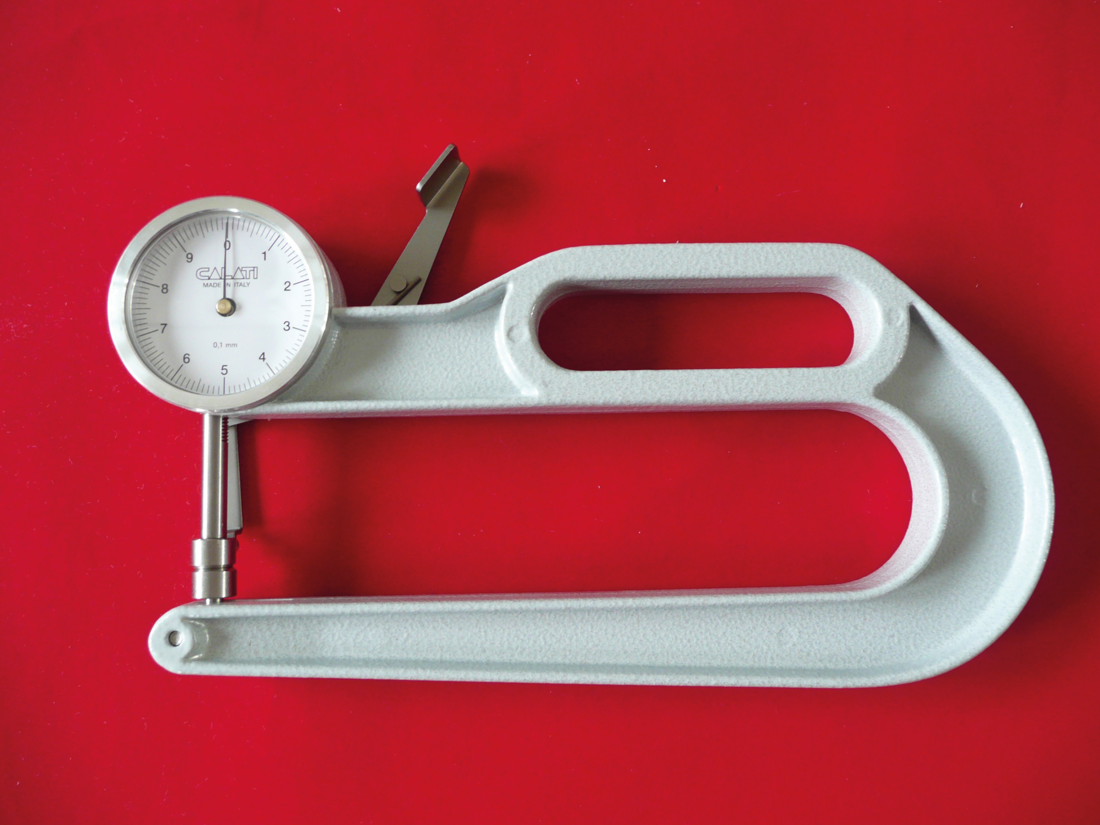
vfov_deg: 49.7
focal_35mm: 28
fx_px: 890
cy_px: 412
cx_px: 550
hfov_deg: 63.4
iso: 200
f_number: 3.3
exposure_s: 1/20
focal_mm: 4.6
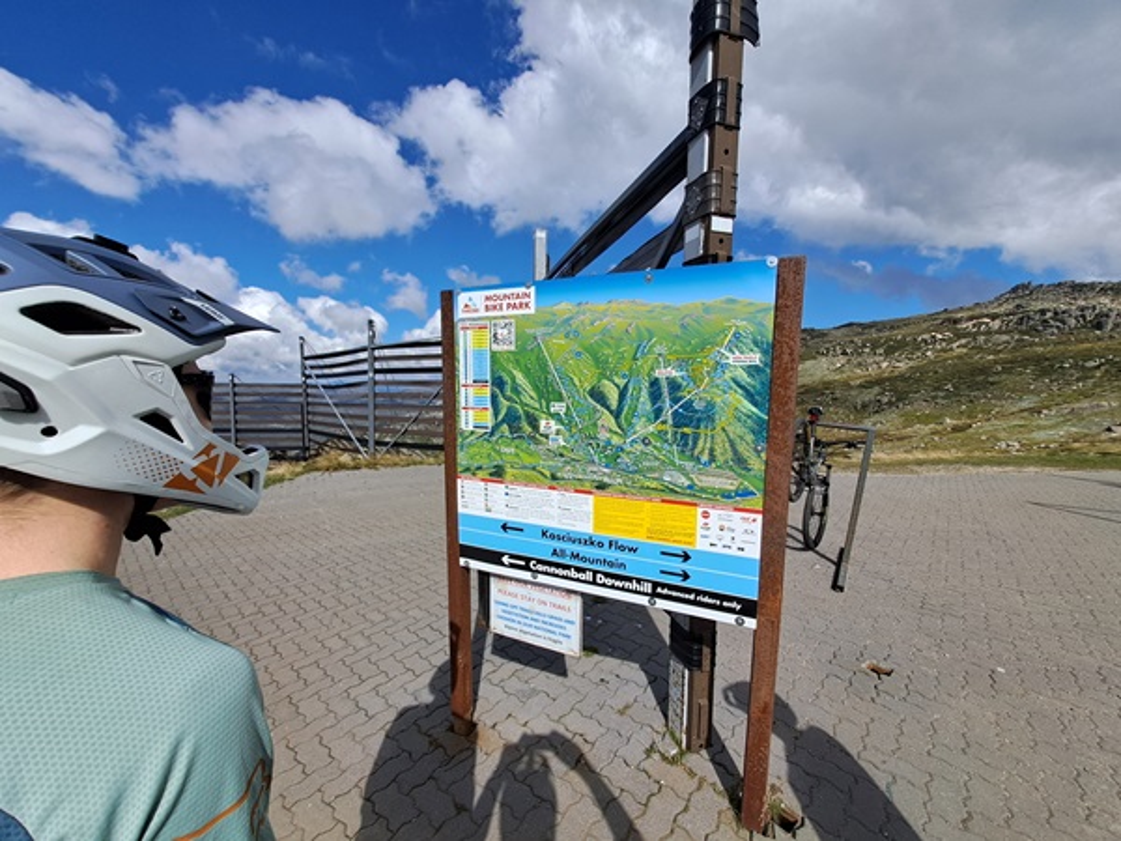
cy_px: 420
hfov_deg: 106.2
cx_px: 560
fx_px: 421
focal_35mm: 13
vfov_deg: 89.9
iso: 40
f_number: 2.2
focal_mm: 1.42
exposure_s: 1/2045
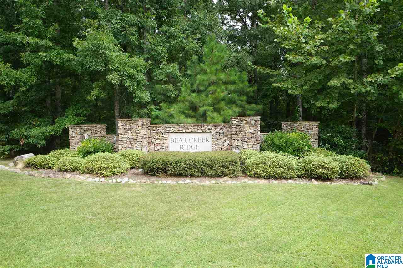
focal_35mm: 27
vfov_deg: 47.9
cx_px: 202
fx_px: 302
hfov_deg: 67.4
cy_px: 134
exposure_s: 1/80
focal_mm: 18
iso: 100
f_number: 6.3
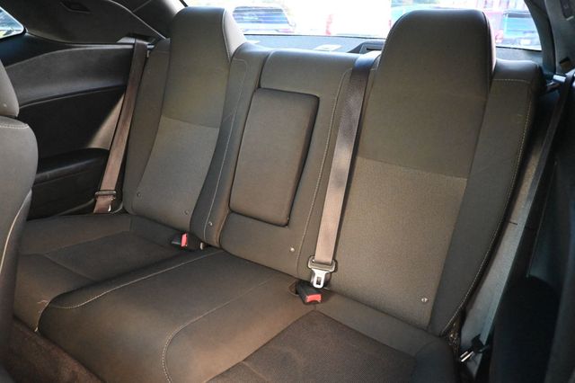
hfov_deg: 73.8
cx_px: 288
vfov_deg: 53.1
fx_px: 383
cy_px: 192
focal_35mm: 24
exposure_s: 1/60
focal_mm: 16
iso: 9000
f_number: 3.5
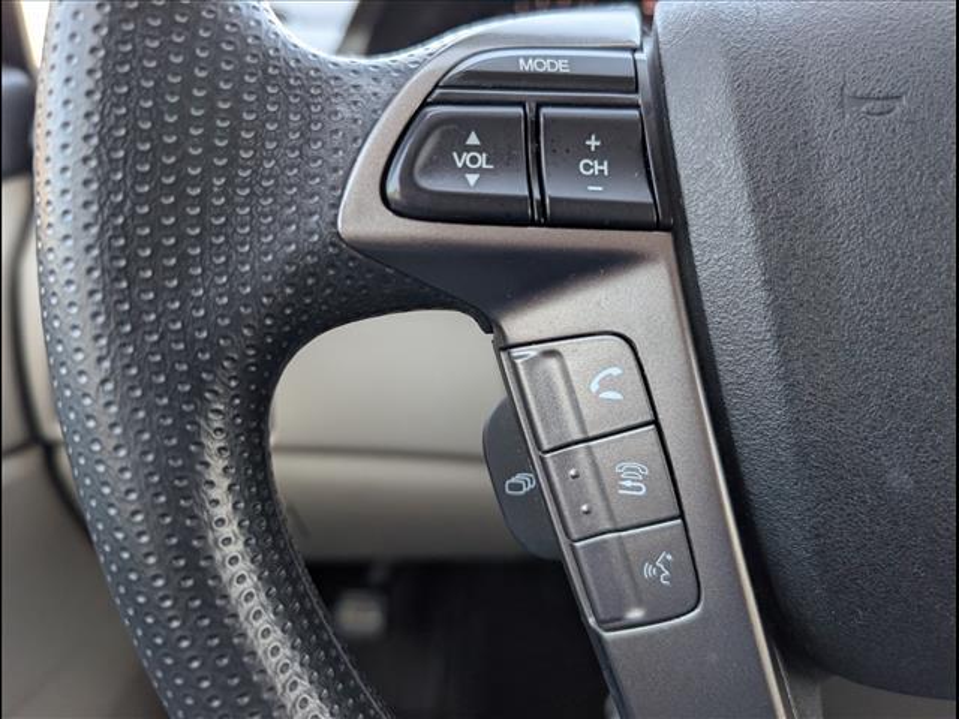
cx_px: 480
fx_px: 665
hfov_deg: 71.6
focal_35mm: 24
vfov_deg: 56.8
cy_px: 360
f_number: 1.68
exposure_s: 1/385
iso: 404
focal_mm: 6.9
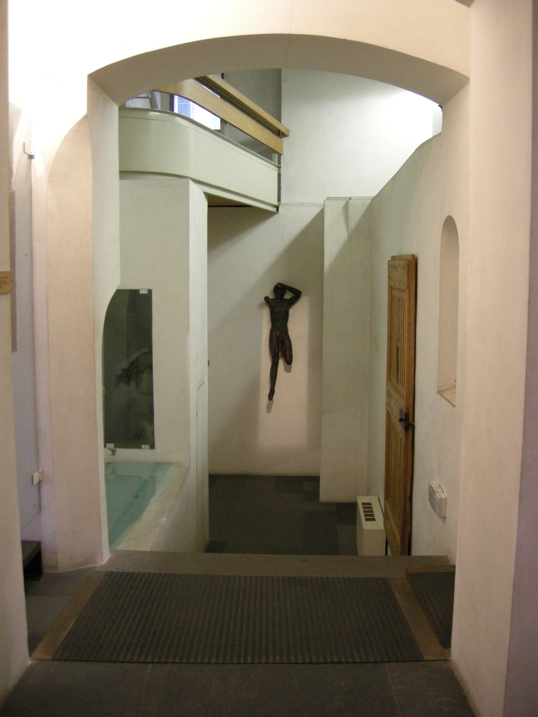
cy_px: 358
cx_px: 269
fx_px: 746
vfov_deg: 51.4
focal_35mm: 36
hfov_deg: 39.7
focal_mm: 7.5
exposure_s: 1/19
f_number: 2.7
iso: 400
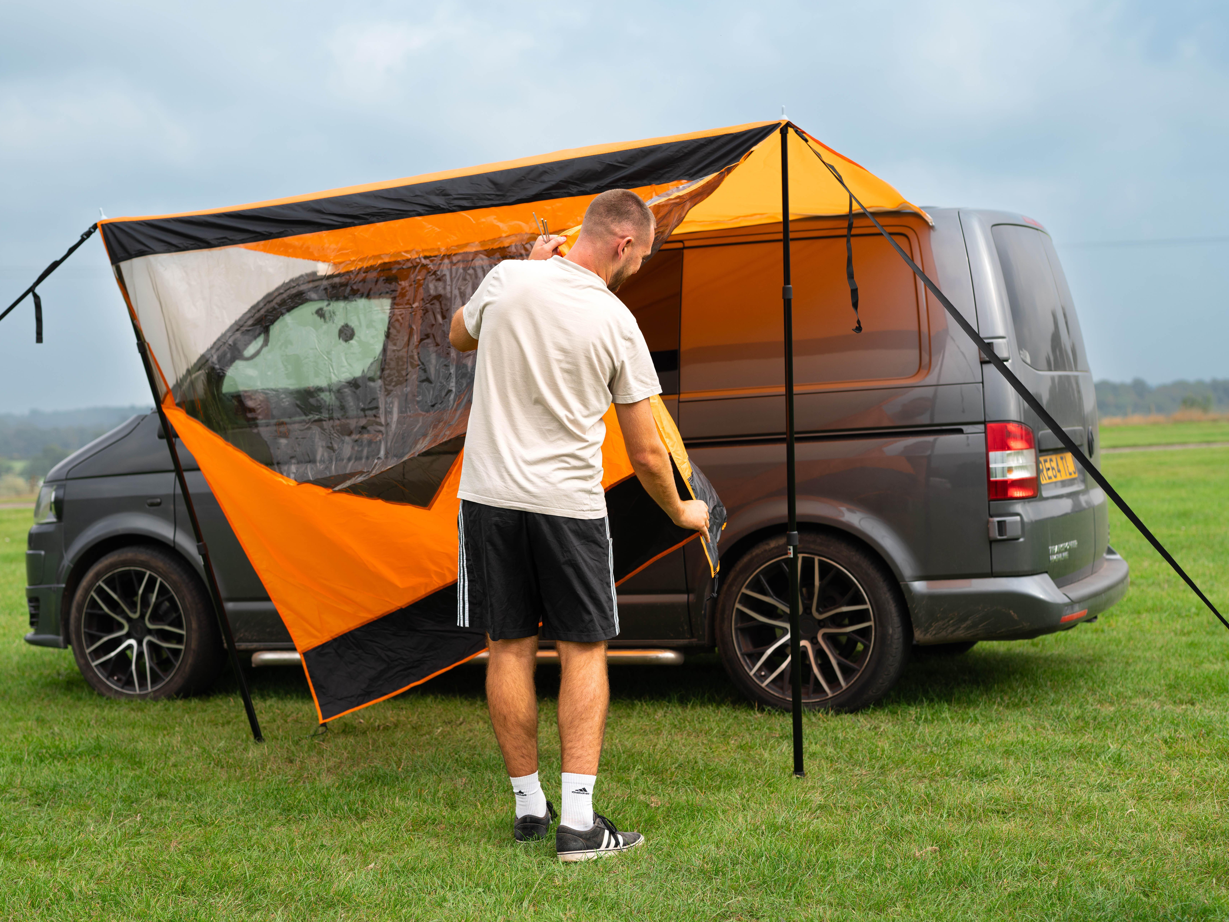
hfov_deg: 34.9
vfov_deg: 26.6
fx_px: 1953
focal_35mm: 55
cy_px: 465
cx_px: 564
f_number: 3.2
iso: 125
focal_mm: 50
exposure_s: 1/640
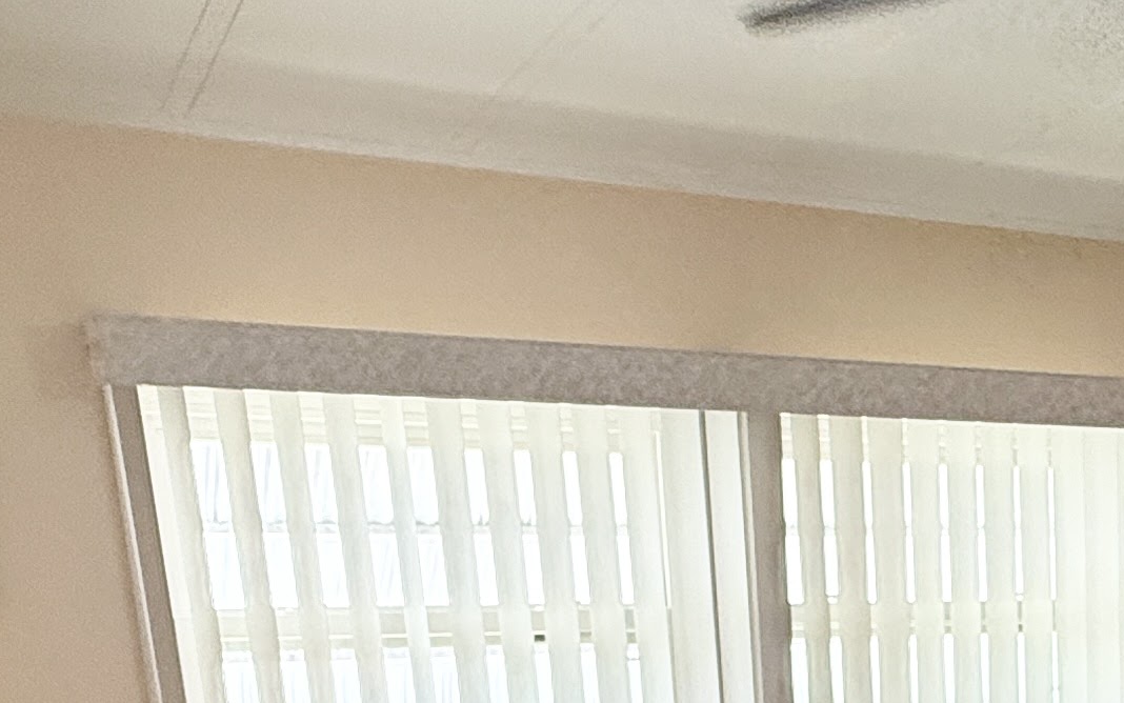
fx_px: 1716
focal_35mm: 56
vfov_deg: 19.5
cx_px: 935
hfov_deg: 34.9
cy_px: 1119
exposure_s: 1/120
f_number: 2.2
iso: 200
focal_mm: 2.22
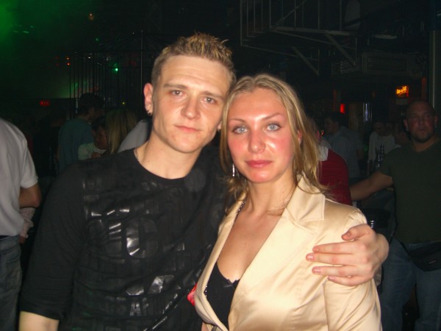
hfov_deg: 49.0
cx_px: 220
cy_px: 166
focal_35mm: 38
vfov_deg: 37.7
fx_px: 484
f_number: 2.8
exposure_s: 1/60
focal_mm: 7.9
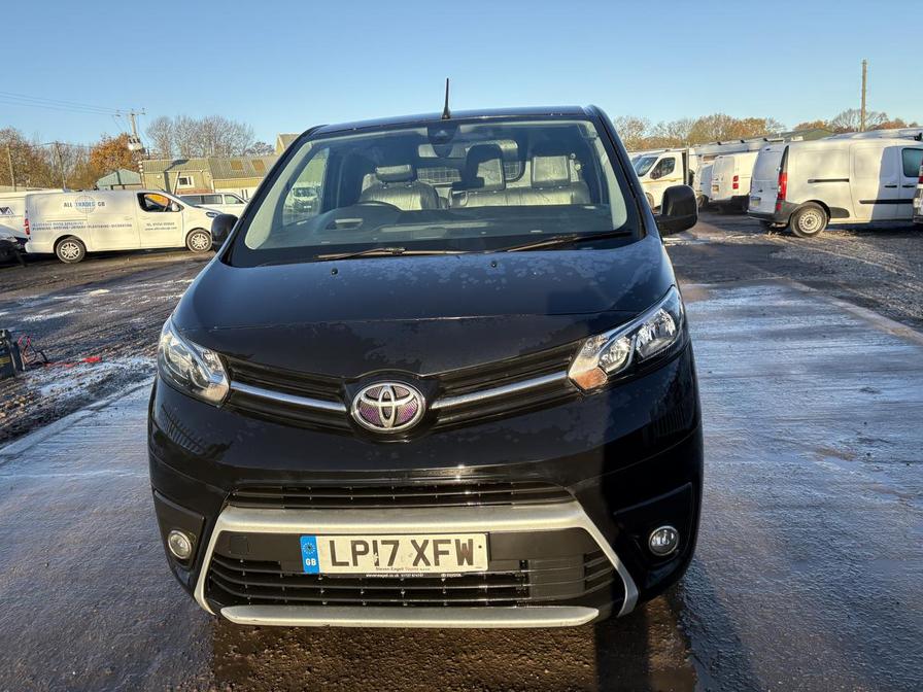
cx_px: 462
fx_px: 693
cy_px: 346
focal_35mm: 26
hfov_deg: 67.3
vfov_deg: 53.1
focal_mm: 5.96
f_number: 1.6
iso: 50
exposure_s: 1/756
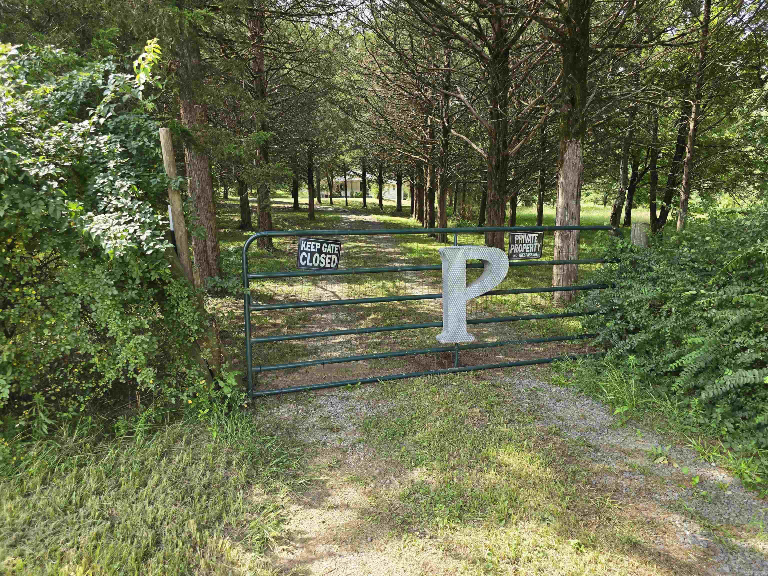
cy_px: 288
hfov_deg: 73.9
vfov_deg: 58.9
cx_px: 384
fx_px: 510
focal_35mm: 23
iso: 25
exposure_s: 1/180
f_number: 1.7
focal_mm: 6.3
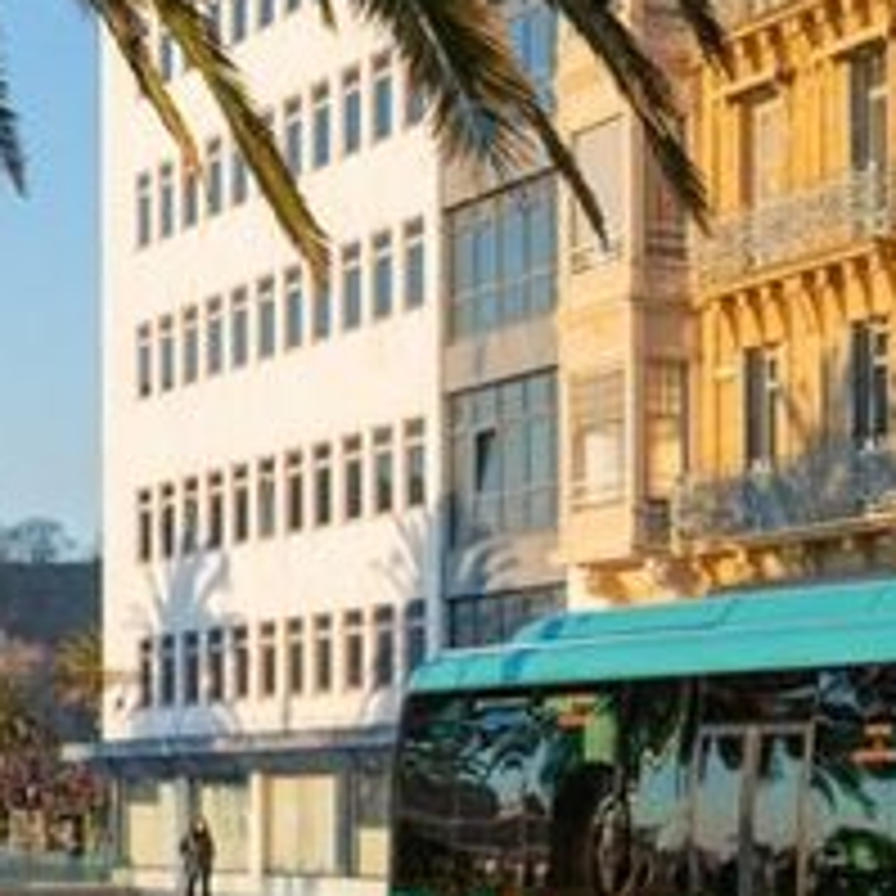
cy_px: 770
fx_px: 3016
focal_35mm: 103
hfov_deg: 16.7
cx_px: 815
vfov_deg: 16.7
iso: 800
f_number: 5.6
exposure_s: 1/1250
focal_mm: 35
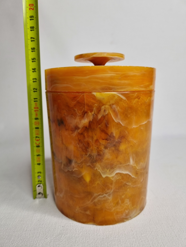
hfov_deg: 53.1
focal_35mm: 26
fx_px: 186
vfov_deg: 67.3
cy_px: 124
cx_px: 93
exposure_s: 1/132
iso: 50
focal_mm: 5.4
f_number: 1.8
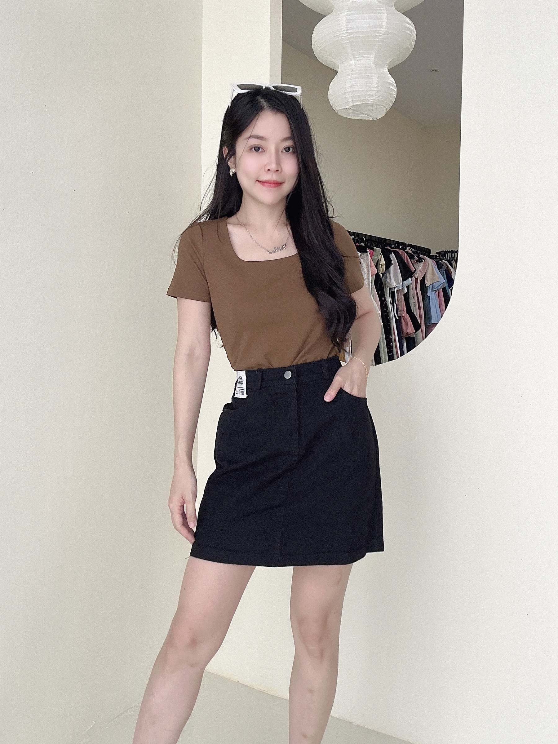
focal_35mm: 23
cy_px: 372
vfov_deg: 73.9
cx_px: 279
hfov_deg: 58.9
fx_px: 494
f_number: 1.9
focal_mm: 2.69
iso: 80
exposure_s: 1/62
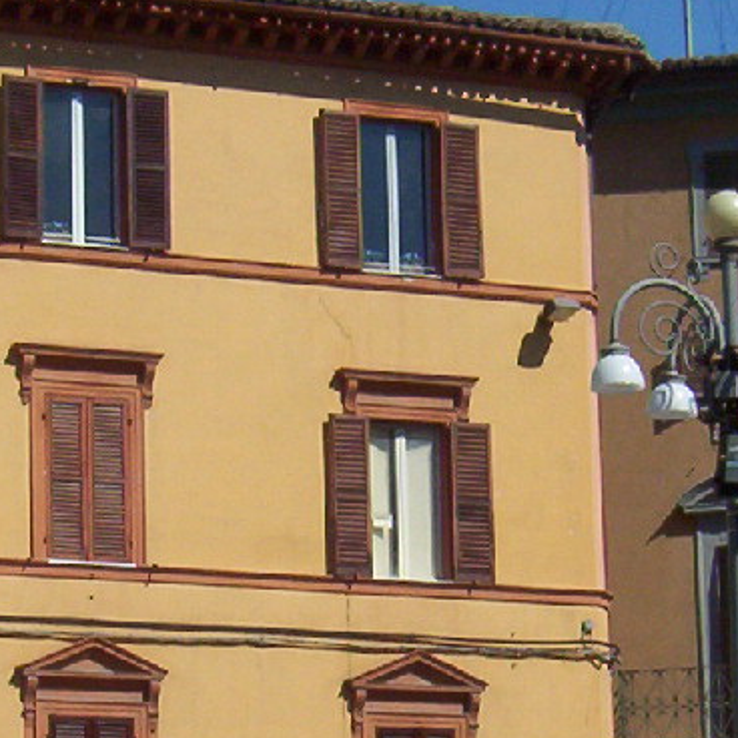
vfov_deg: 12.0
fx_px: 3497
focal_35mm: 145
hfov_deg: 12.0
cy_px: 570
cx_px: 195
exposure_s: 1/1045
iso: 100
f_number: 5.97
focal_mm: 7.88
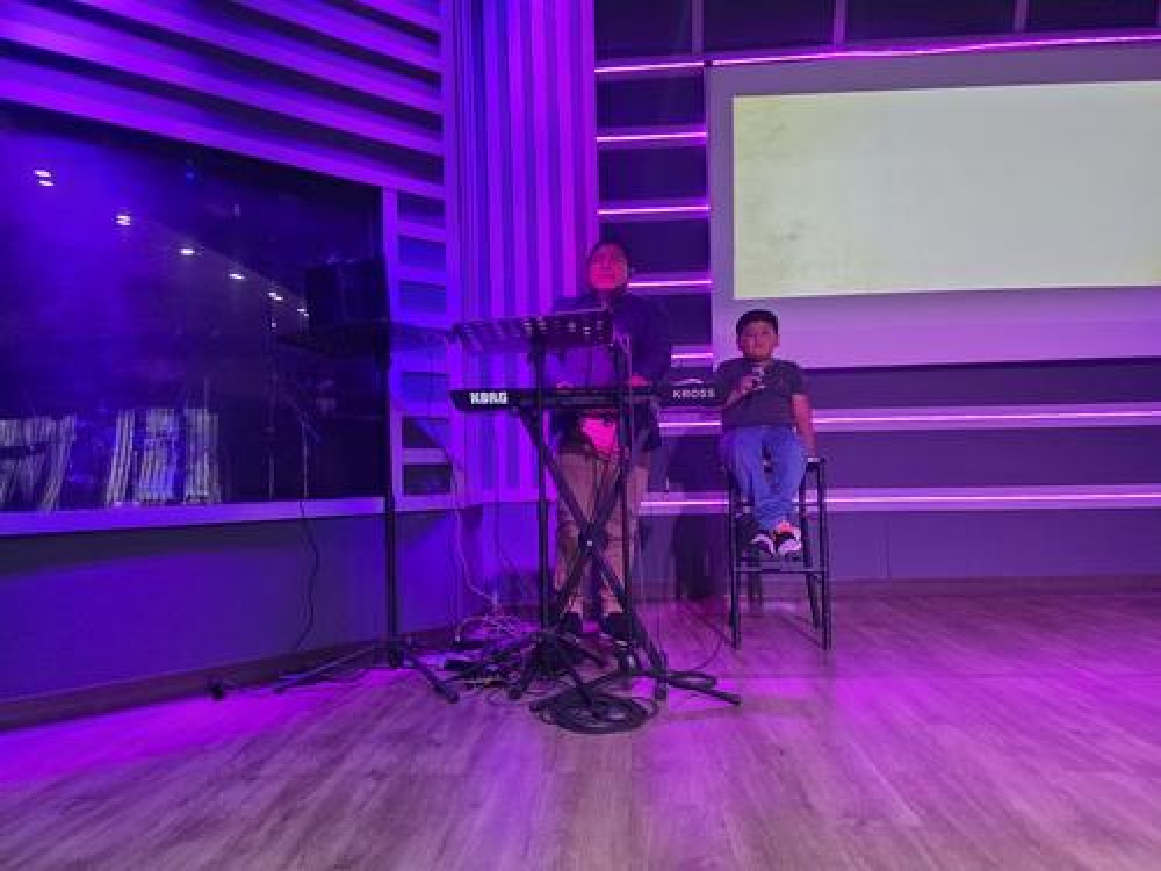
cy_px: 436
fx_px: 771
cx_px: 580
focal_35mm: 23
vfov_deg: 58.9
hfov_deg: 73.9
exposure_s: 1/120
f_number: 1.7
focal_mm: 6.3
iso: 800
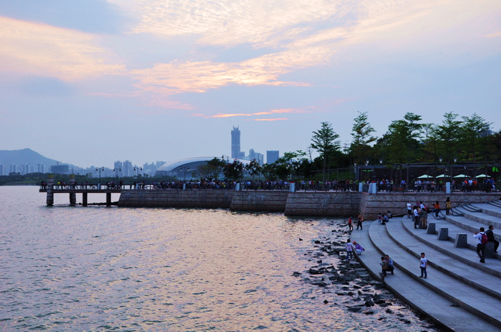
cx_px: 250
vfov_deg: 31.8
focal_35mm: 42
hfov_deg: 46.5
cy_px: 166
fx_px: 584
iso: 400
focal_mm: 28
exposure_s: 1/250
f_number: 8
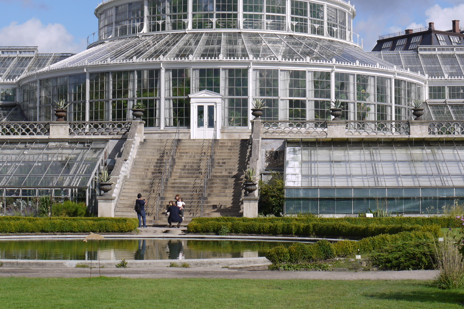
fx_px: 1018
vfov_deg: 17.2
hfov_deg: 25.7
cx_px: 252
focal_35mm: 79
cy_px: 95
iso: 100
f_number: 9
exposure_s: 1/400
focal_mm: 26
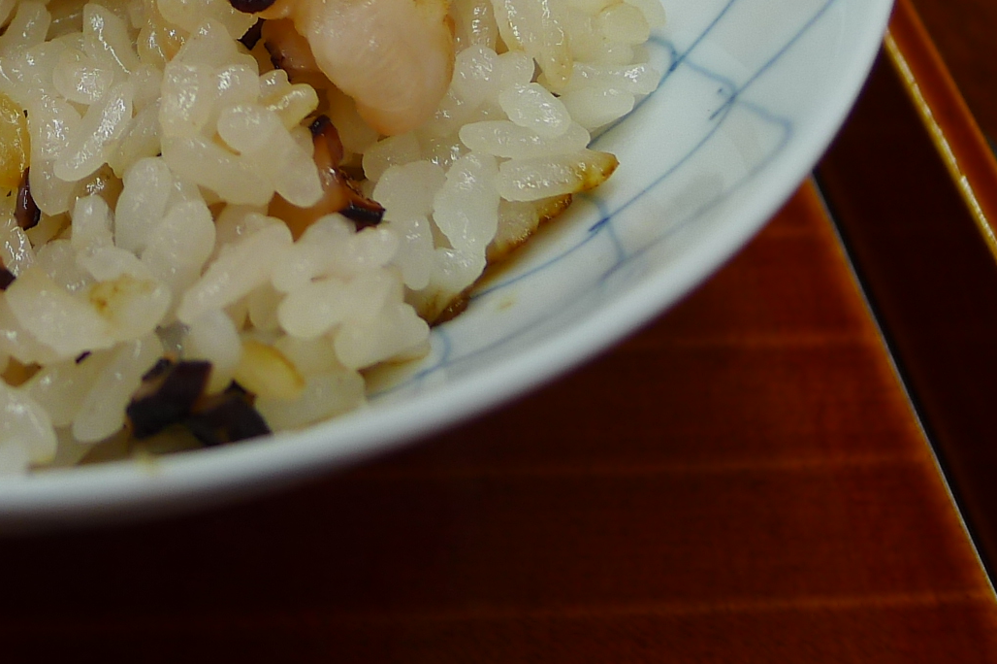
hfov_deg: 30.4
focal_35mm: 62
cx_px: 34
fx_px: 1716
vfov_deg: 20.4
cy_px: -144
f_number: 2
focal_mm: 5.1
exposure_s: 1/80
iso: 80
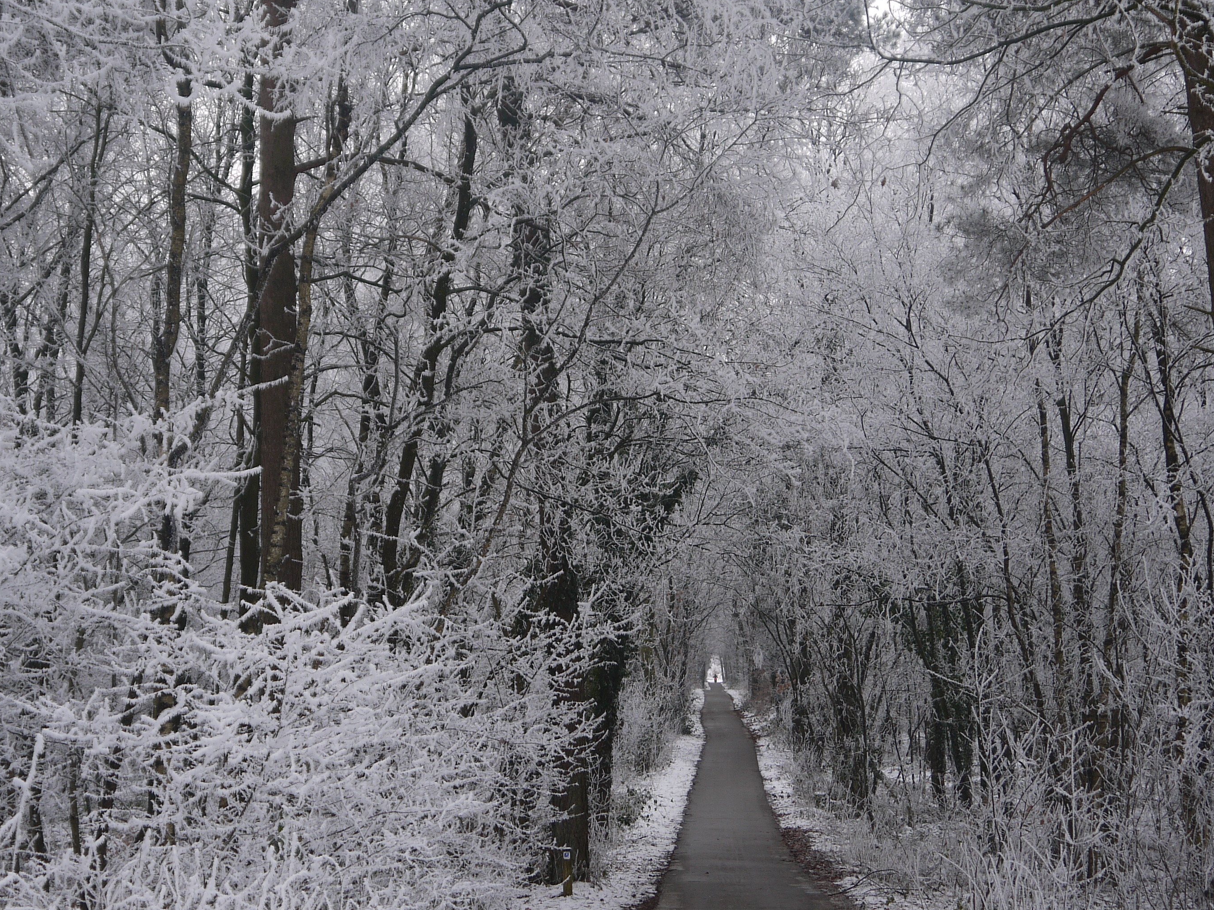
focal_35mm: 62
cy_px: 451
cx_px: 569
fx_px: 2174
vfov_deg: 23.6
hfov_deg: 31.2
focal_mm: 21
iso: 100
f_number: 4.3
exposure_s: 1/60
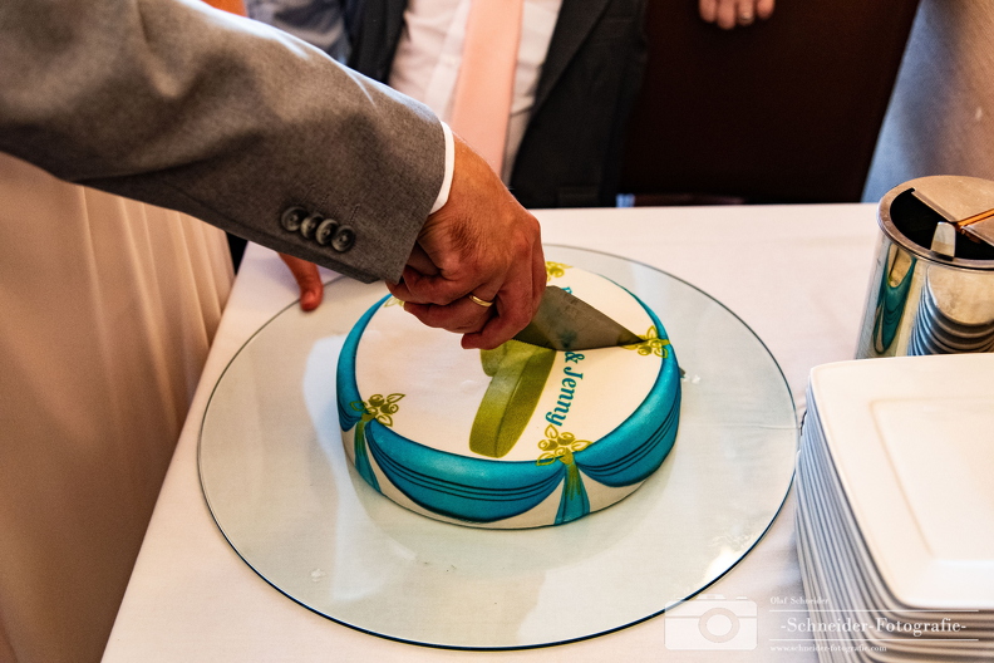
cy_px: 332
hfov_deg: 48.5
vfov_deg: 33.4
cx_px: 497
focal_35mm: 40
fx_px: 1104
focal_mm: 40
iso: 3600
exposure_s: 1/60
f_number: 4
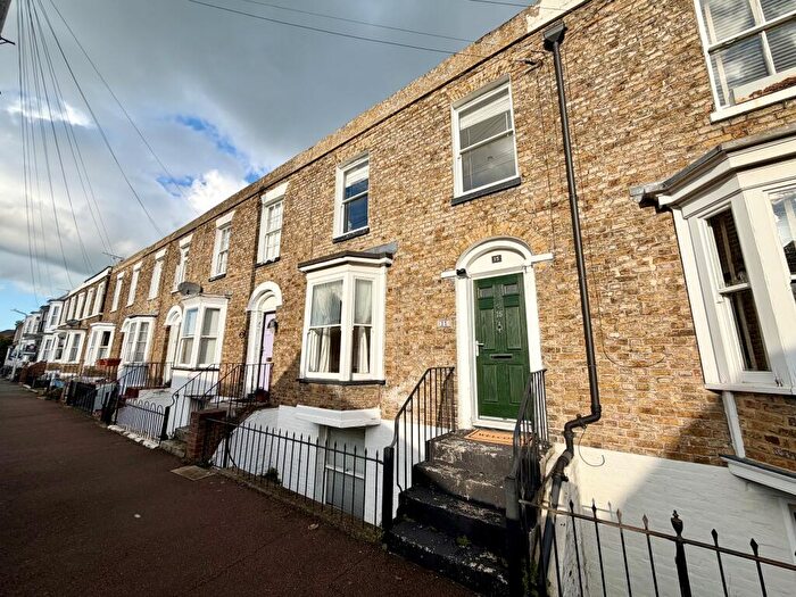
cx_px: 398
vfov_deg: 85.7
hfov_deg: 102.1
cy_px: 298
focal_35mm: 14
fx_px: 322
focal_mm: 2.22
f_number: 2.2
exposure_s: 1/770
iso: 25
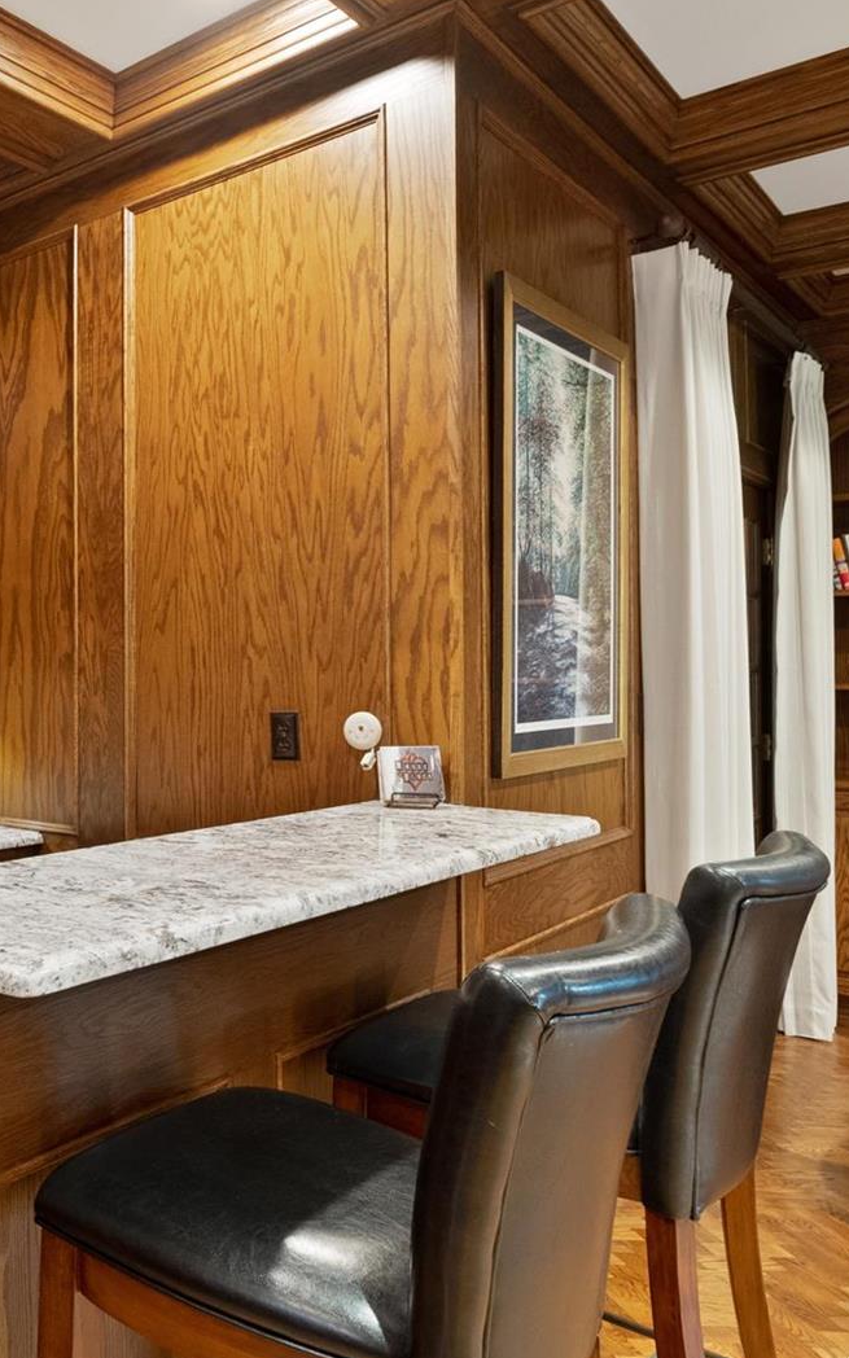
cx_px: -150
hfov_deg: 35.7
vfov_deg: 66.5
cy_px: 679
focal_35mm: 28
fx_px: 1037
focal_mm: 9
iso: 640
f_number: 5.6
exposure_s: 1/2
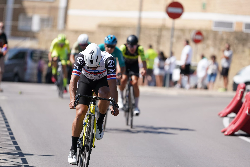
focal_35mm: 280
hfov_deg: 7.4
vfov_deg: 4.9
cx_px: 112
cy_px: 96
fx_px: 1945
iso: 400
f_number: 2.8
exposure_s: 1/5000
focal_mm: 200
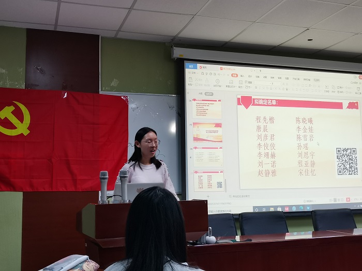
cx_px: 181
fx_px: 439
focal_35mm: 42
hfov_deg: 44.8
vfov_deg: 34.3
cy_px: 136
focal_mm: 4.66
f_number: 1.4
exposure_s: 1/120
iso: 200
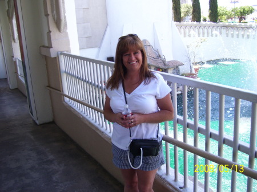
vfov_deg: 38.6
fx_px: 275
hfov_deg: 50.2
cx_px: 128
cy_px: 96
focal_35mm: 37
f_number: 2.7
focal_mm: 6
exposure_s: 1/180
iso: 80
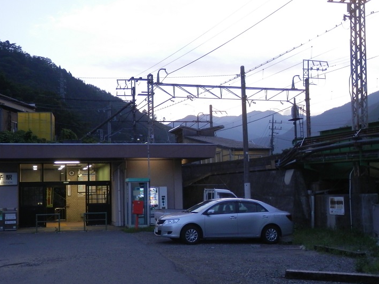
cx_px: 172
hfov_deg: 42.0
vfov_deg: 32.2
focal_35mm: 45
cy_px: 156
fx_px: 493
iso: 200
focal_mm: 7.3
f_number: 3.7
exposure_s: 1/50
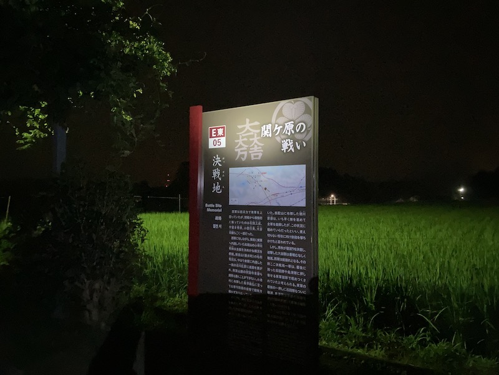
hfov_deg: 63.4
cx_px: 250
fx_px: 404
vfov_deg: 49.7
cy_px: 188
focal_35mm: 28
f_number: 1.8
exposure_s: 1/4
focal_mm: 3.99
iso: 2000
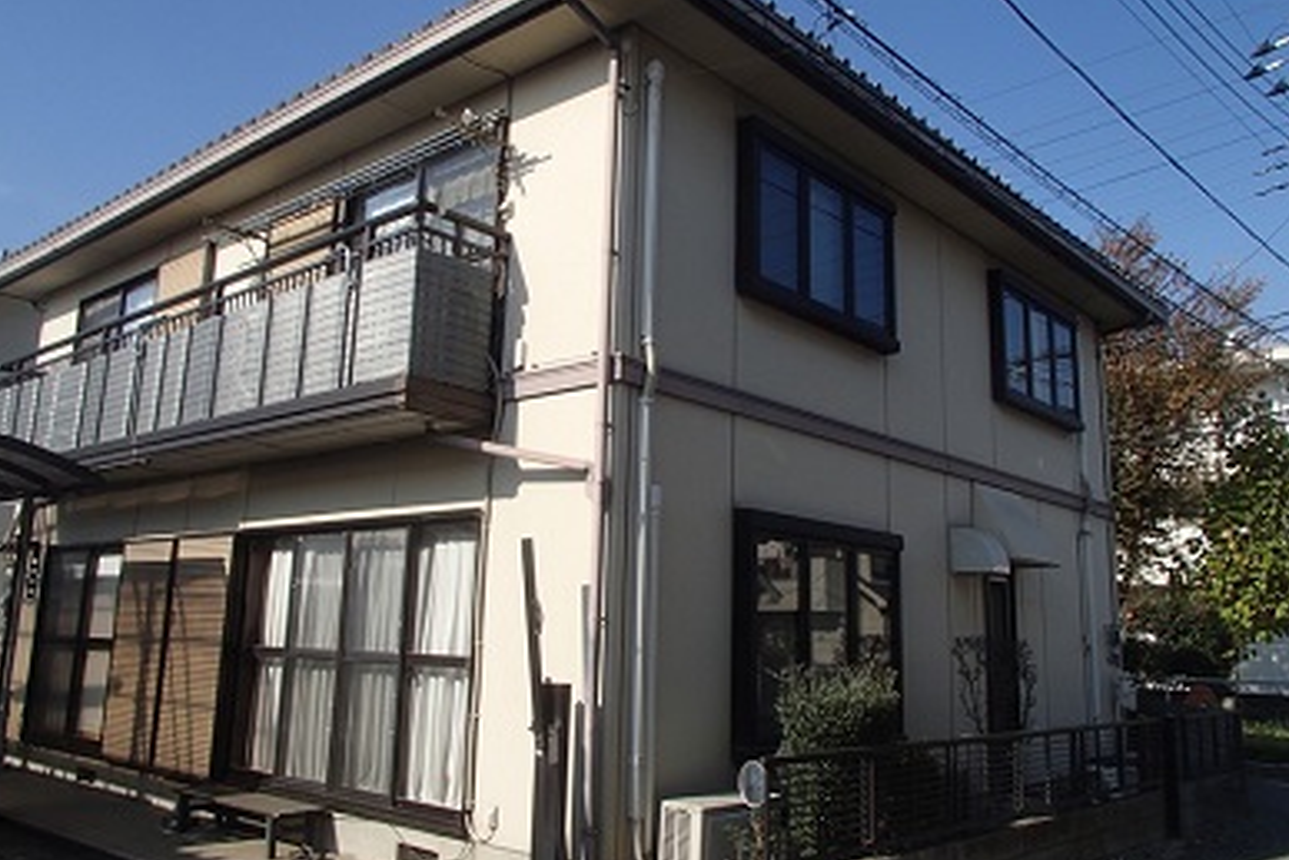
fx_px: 1075
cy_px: 415
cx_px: 638
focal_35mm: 30
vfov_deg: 43.6
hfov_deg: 61.9
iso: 100
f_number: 11
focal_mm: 5
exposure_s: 1/125
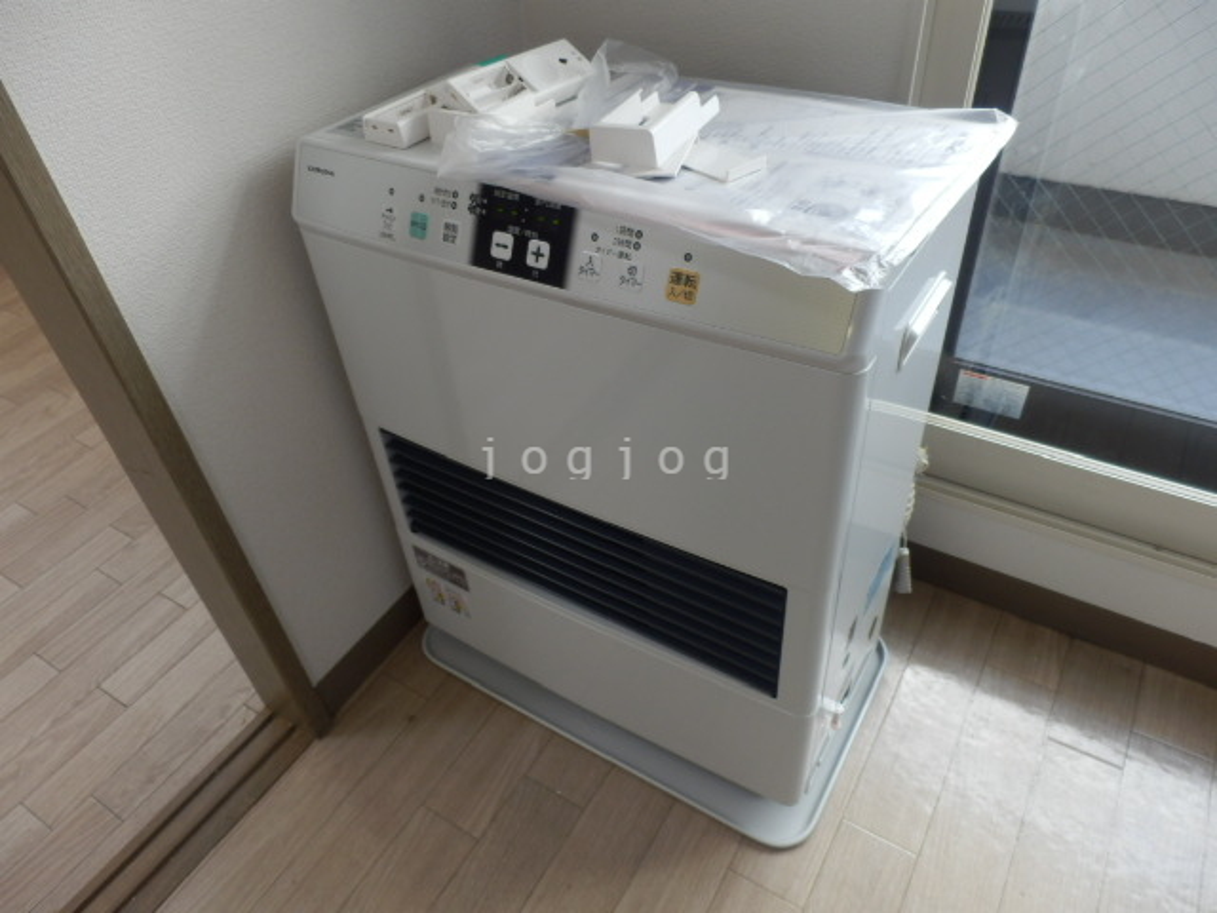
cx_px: 608
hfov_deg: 71.6
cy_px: 456
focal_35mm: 24
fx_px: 844
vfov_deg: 56.8
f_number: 3
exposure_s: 1/30
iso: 80
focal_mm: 4.2
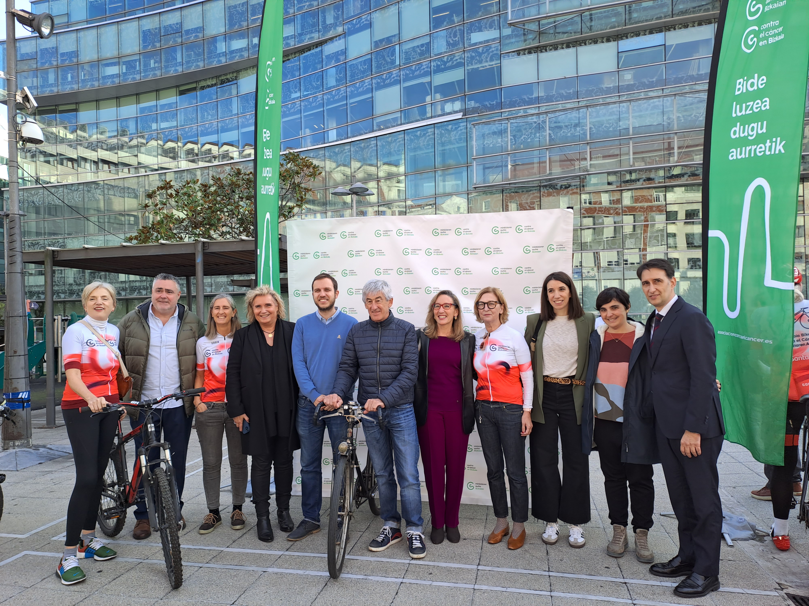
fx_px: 584
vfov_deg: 54.9
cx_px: 404
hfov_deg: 69.4
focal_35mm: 25
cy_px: 303
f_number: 1.8
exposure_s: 1/205
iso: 32
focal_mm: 4.65
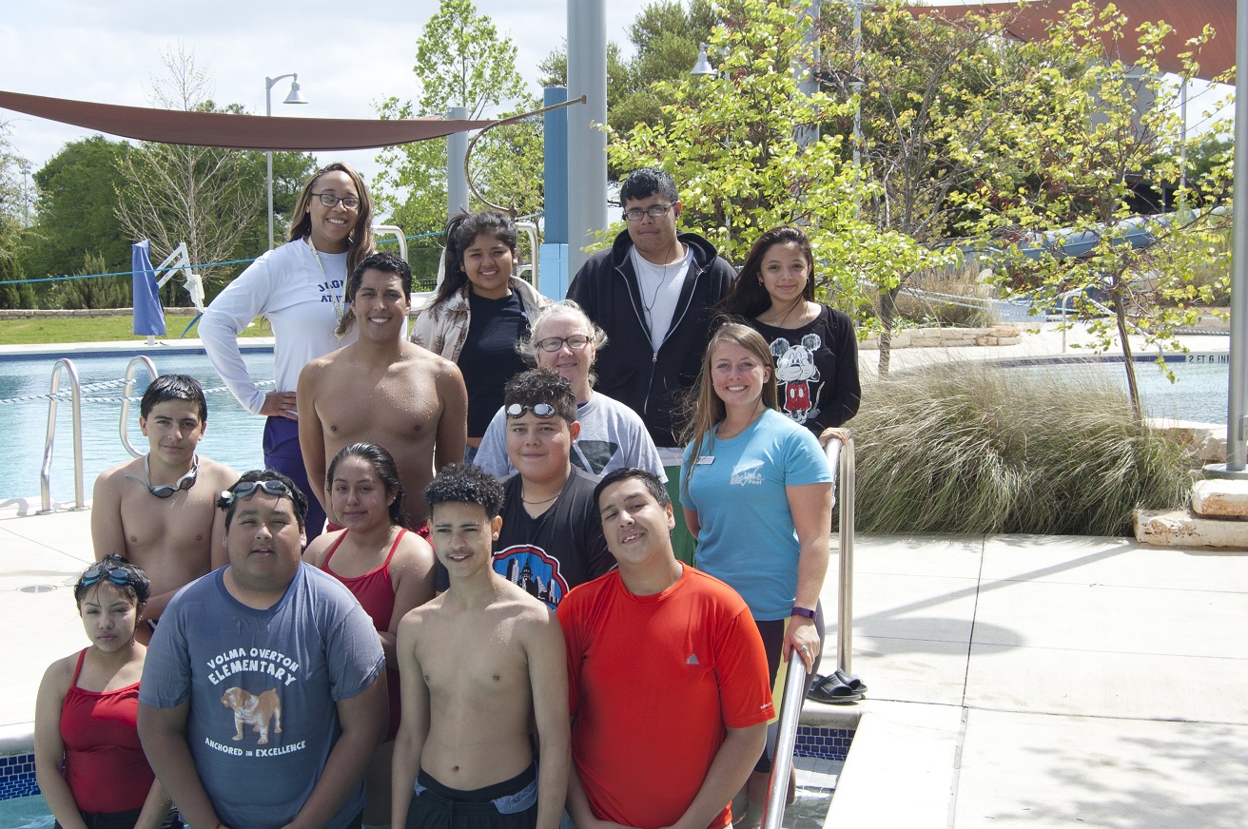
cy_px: 418
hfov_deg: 41.1
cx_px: 544
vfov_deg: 28.0
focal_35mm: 48
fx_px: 1662
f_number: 9
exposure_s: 1/320
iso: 200
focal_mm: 28
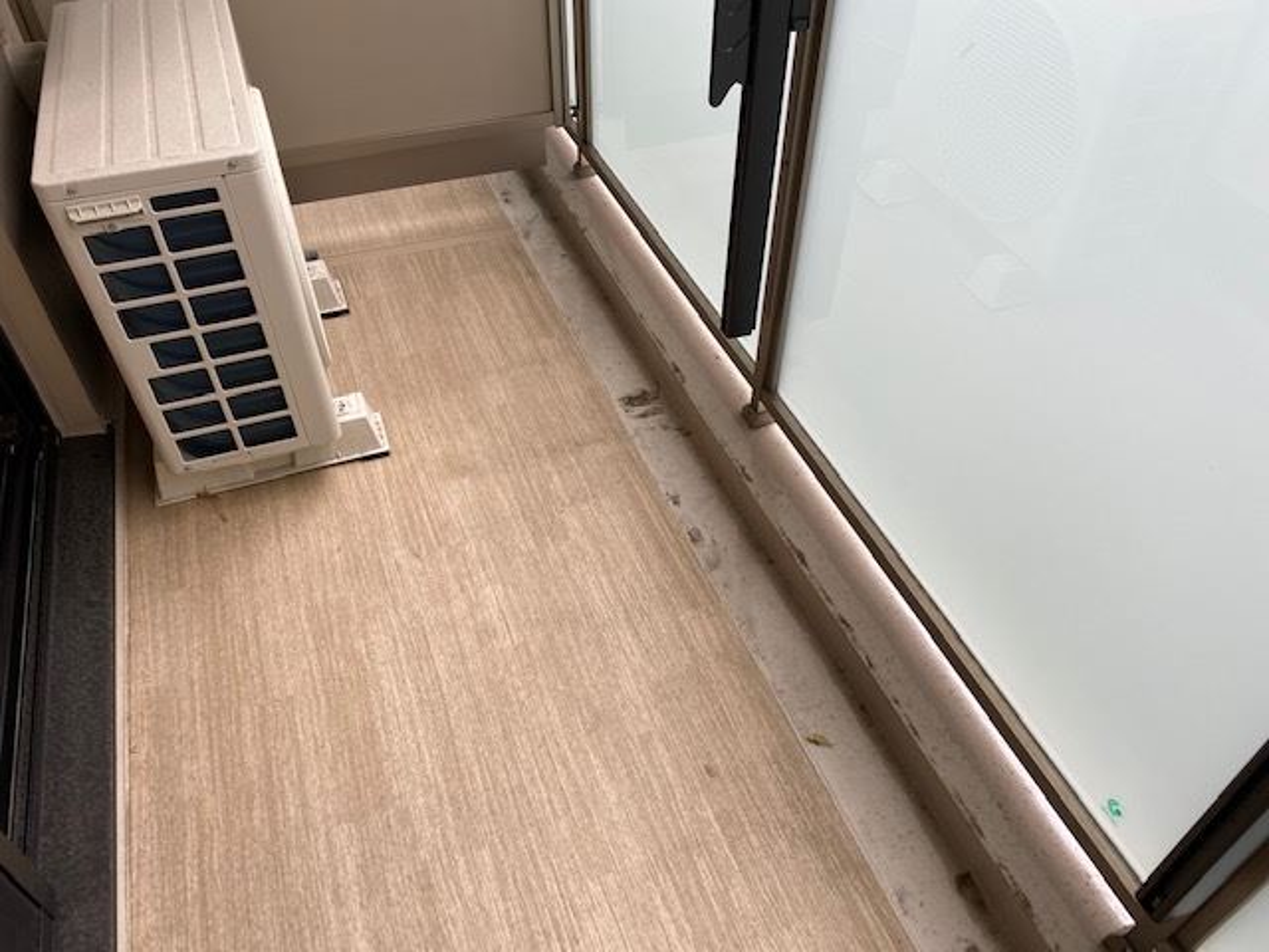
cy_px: 476
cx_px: 634
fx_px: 953
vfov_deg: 53.1
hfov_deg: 67.3
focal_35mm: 26
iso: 50
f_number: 1.8
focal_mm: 4.25
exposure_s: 1/150
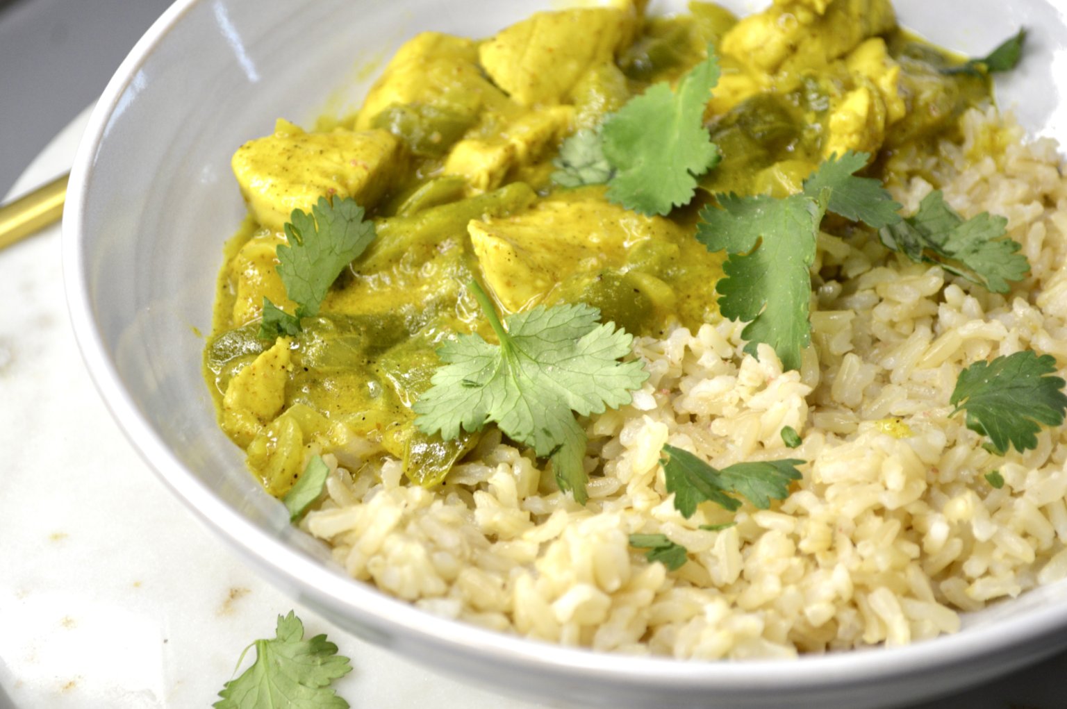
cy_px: 354
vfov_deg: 18.9
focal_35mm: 72
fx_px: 2132
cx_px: 534
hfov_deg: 28.1
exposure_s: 1/60
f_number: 5.6
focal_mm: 48
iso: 400
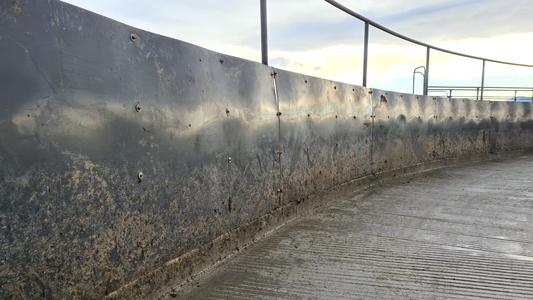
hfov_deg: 66.1
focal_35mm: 29
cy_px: 177
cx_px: 264
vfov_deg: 40.1
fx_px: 410
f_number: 1.8
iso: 50
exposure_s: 1/313
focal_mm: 5.4
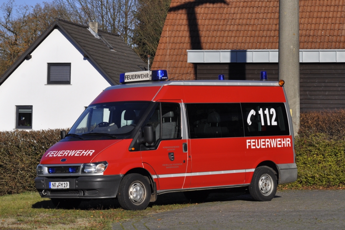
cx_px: 172
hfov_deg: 19.5
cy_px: 115
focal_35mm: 105
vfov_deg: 13.0
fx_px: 1006
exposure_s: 1/1250
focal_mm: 70
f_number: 9
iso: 500
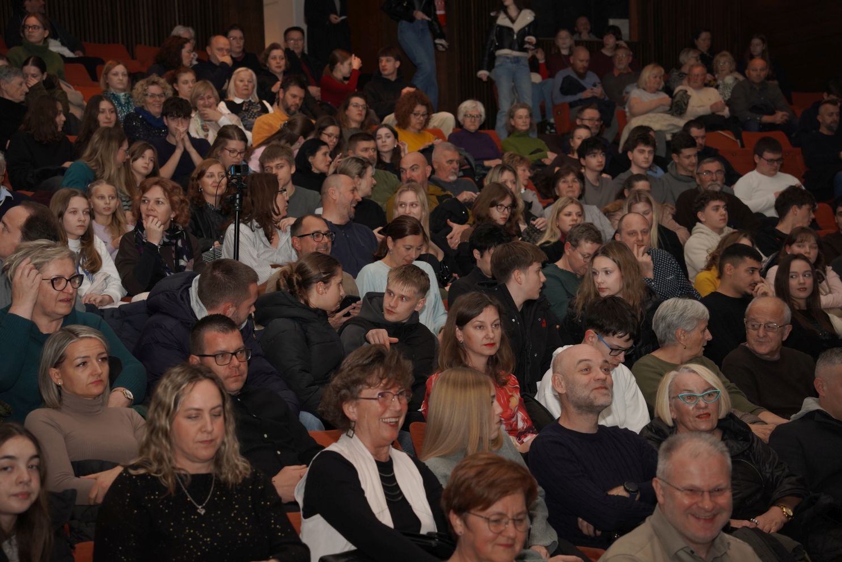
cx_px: 421
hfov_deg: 27.0
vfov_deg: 18.2
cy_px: 281
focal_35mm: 75
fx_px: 1754
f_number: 3.5
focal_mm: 50
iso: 500
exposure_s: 1/160
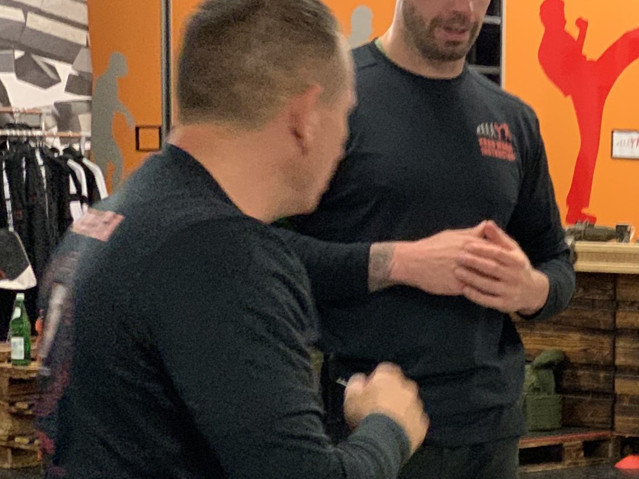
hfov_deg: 16.1
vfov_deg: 12.3
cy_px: 458
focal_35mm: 119
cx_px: 673
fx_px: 2196
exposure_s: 1/50
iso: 320
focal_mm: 6
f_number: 2.4
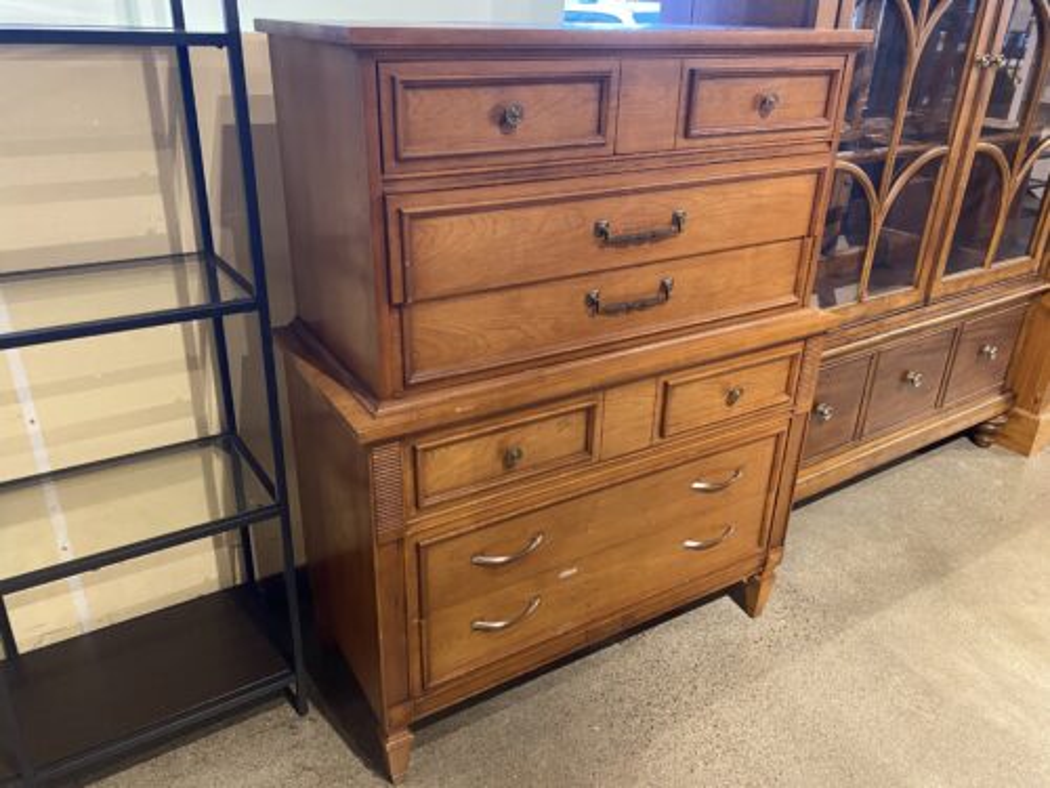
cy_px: 394
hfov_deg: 67.3
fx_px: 789
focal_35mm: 26
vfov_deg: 53.1
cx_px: 525
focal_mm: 4.25
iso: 400
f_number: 1.8
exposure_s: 1/40
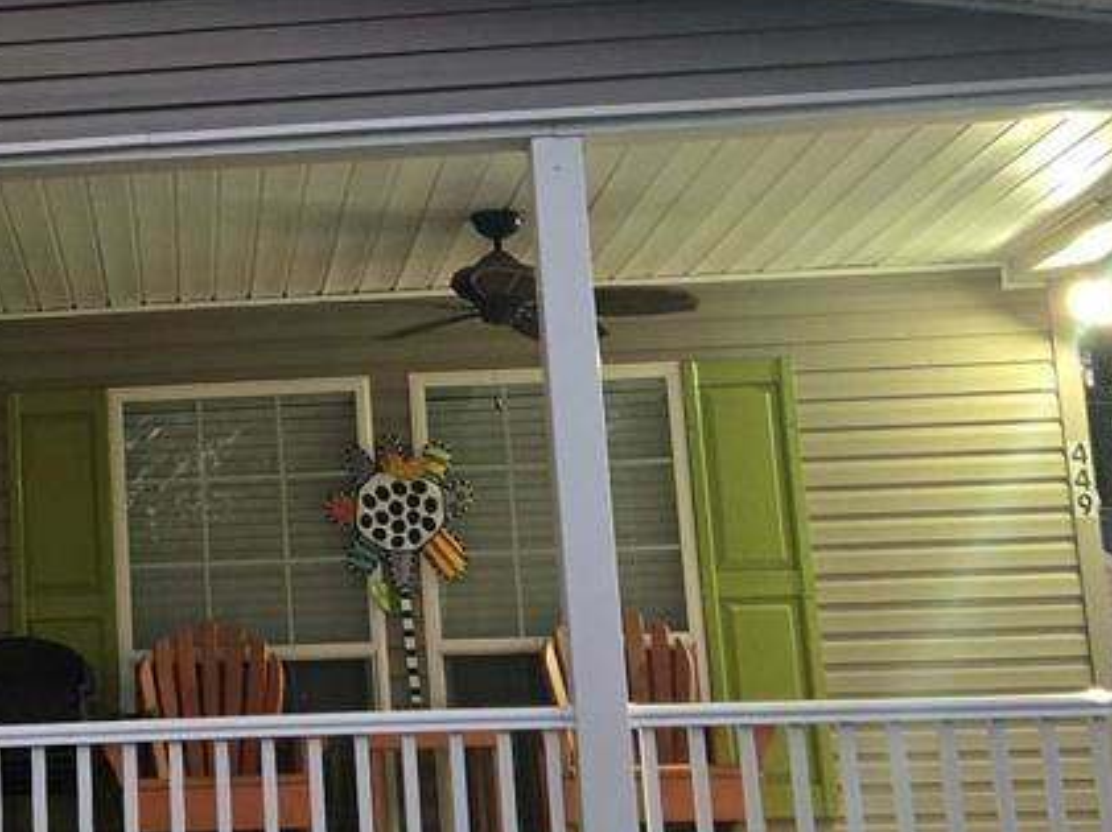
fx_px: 2247
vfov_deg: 21.0
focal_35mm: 70
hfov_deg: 26.0
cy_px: 354
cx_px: -61
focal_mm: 5.4
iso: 500
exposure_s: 1/120
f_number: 1.8
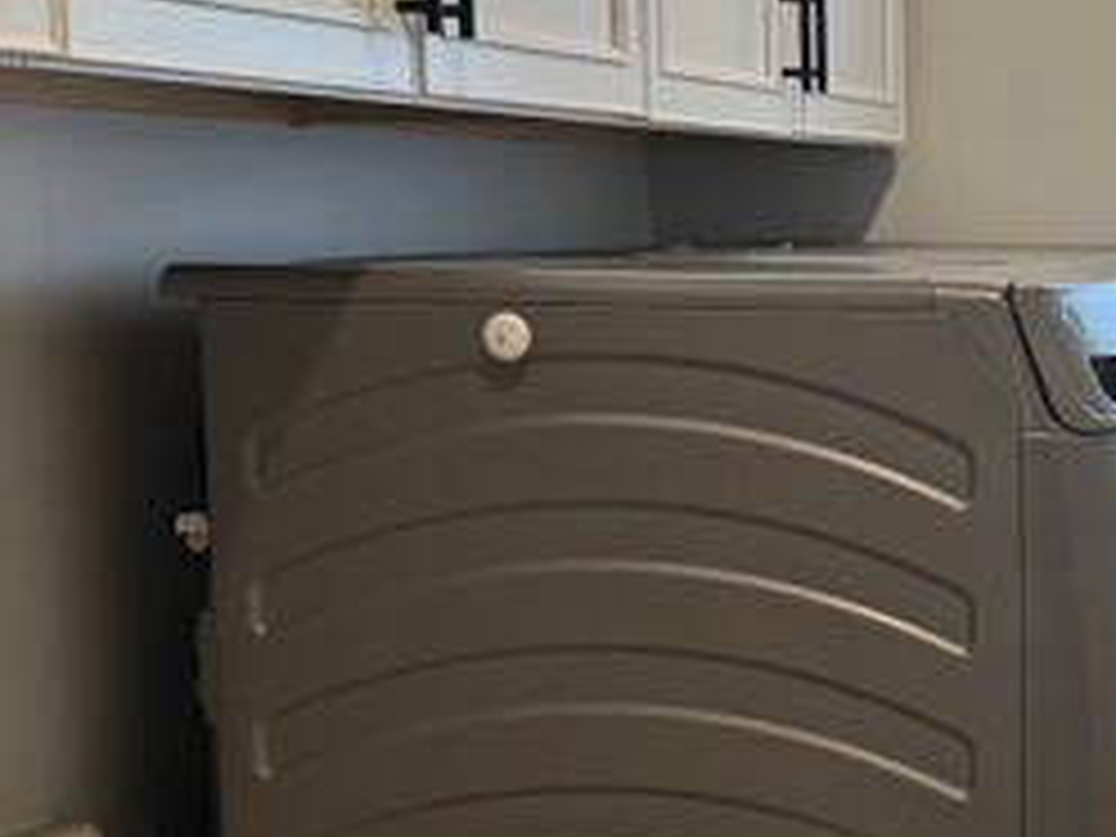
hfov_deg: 19.0
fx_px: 3192
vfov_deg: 14.9
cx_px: 1224
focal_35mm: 99
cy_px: 644
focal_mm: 6.76
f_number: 1.78
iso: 160
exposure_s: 1/120
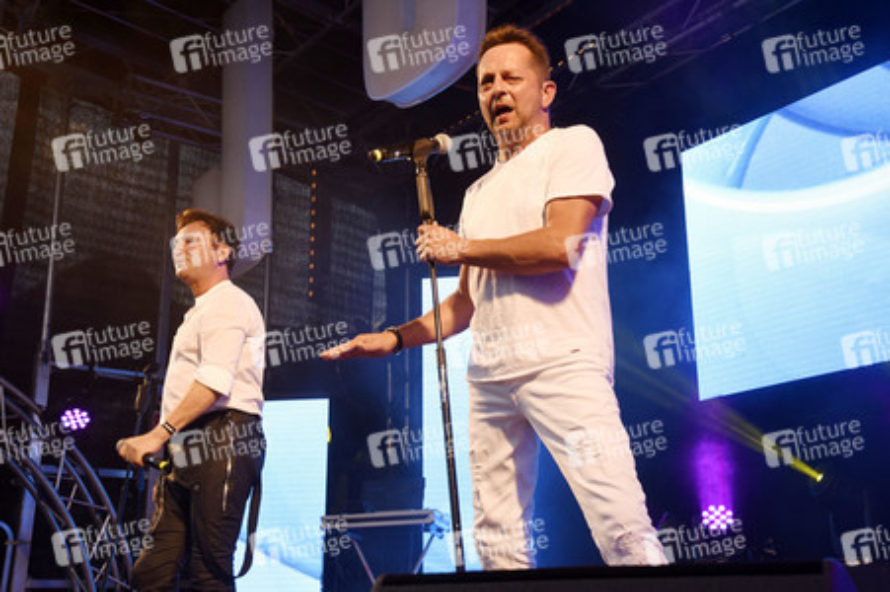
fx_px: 1186
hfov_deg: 41.1
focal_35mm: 48
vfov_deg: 28.0
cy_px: 296
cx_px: 445
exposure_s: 1/160
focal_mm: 48
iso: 1250
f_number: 8
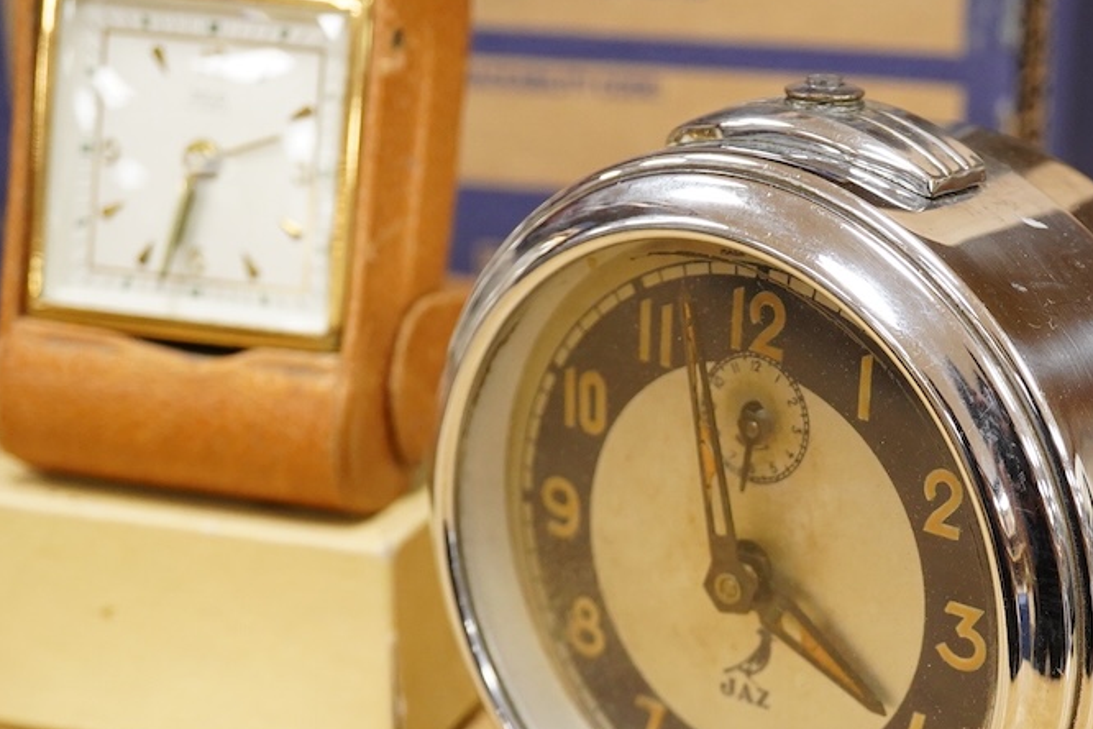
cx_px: 831
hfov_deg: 26.3
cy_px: 594
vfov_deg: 17.8
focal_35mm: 76
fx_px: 2307
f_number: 8
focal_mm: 30
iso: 2500
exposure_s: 1/160
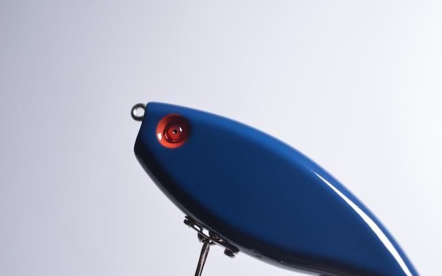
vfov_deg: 20.9
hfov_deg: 33.0
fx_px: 747
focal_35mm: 62
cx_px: 223
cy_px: 145
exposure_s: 1/125
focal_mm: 40
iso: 800
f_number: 5.6
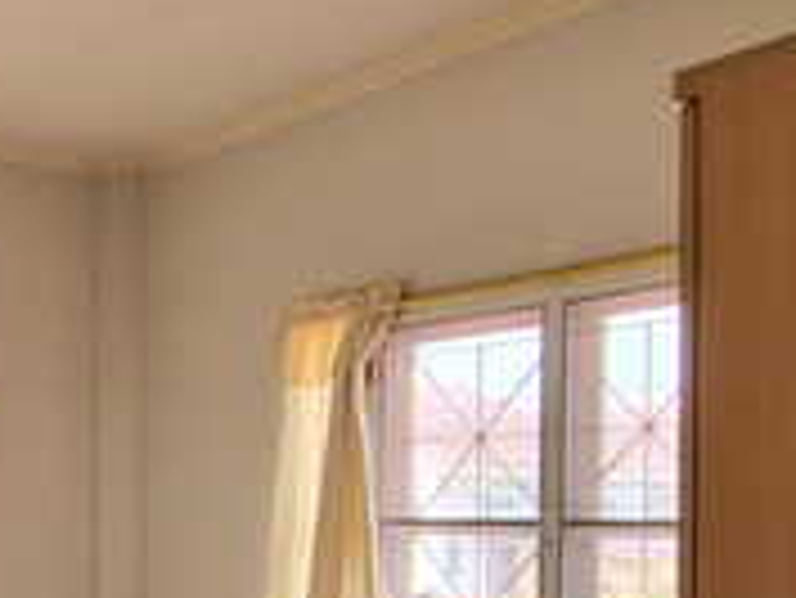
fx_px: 1058
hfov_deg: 36.5
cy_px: 535
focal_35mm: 46
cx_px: -25
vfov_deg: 30.2
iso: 50
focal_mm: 2.2
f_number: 2.2
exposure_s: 1/100
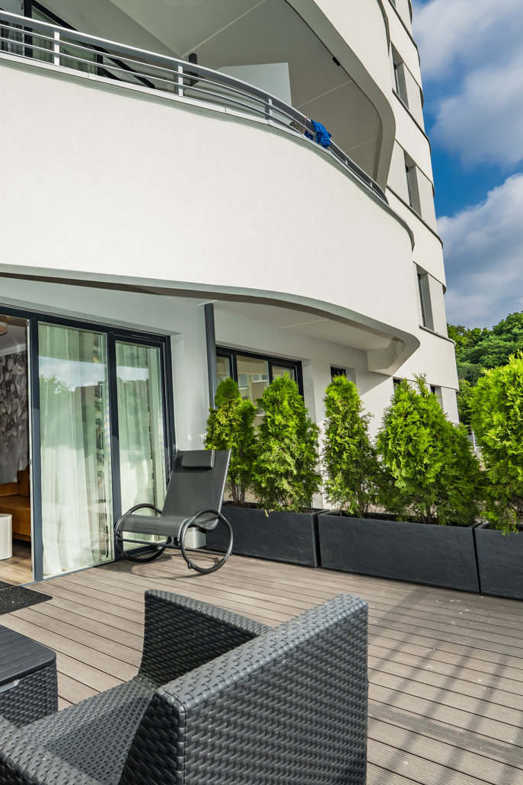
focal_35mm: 22
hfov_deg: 51.3
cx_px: 63
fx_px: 479
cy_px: 380
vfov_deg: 78.6
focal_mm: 14
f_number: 9
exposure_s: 1/160
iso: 100
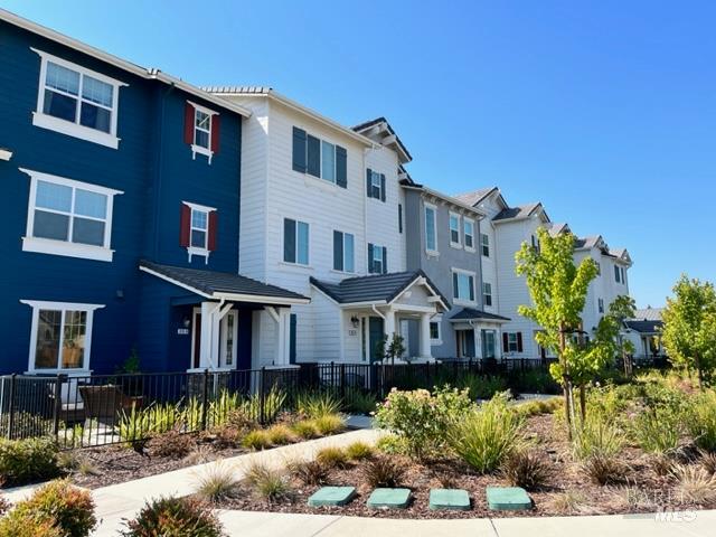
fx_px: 538
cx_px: 358
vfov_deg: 53.1
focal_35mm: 26
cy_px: 268
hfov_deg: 67.3
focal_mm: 5.1
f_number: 1.6
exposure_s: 1/2222
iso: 50
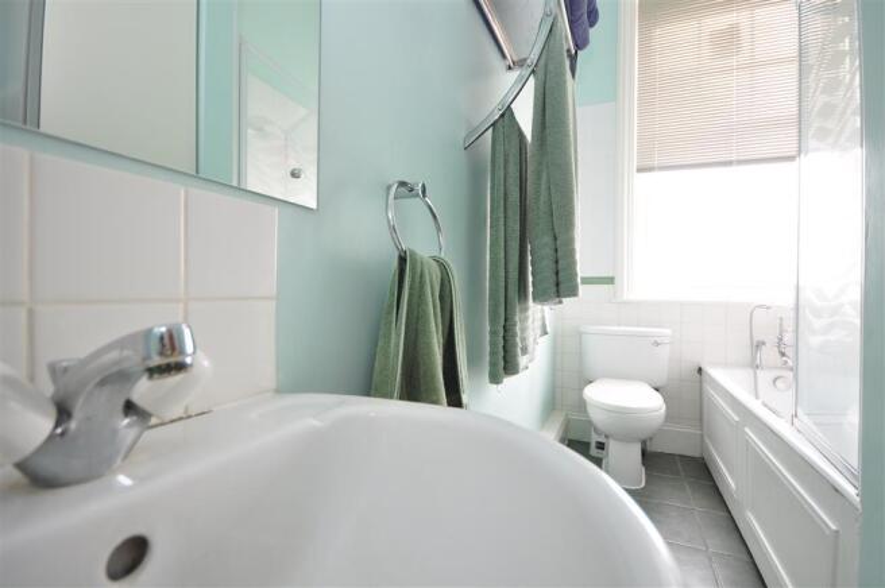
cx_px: 442
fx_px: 368
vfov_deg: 77.2
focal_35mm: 15
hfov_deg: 100.4
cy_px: 294
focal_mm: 10
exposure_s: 1/10
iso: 200
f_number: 4
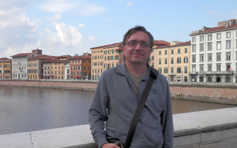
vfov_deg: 32.0
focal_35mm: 40
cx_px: 117
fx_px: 258
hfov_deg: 49.3
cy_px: 79
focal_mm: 6.6
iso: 80
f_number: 3.6
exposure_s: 1/500
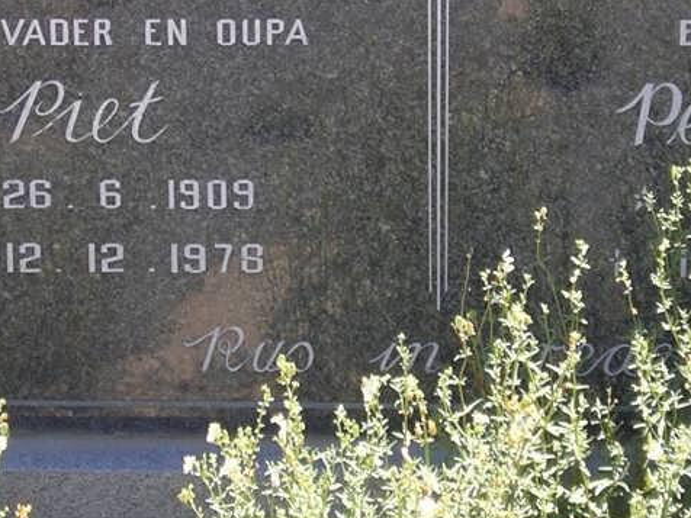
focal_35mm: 164
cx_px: 286
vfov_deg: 9.0
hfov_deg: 12.0
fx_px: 3274
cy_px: 94
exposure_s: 1/125
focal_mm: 10
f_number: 3.8
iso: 50
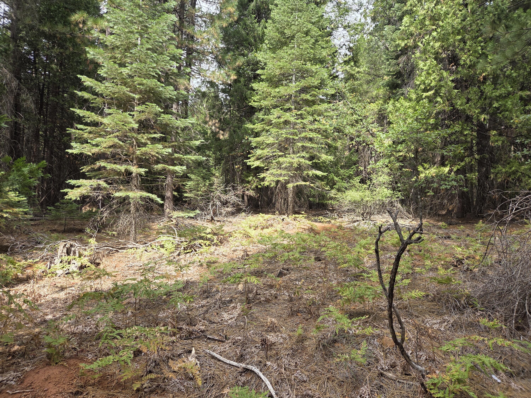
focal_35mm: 23
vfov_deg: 58.9
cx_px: 266
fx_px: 353
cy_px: 199
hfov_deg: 73.9
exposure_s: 1/820
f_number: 1.8
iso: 80
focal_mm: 5.4
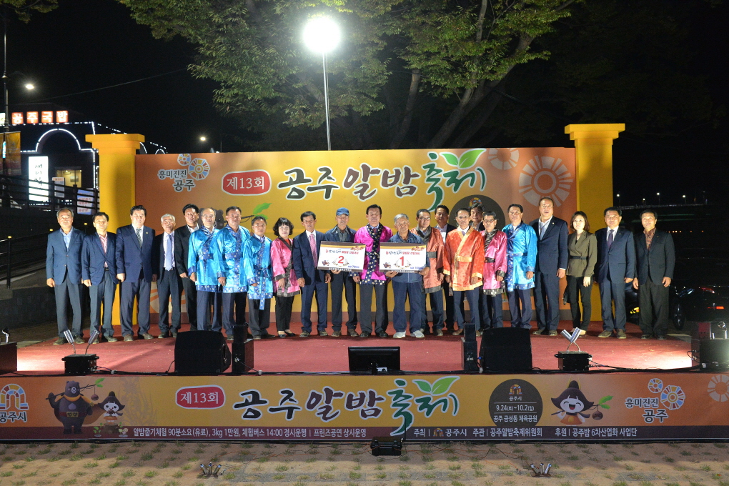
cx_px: 364
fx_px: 688
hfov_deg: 55.8
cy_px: 243
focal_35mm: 34
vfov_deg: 38.9
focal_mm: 34
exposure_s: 1/125
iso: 5000
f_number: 4
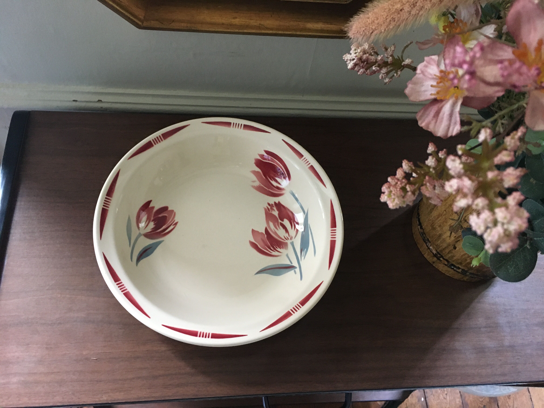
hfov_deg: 61.7
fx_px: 456
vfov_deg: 48.2
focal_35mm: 29
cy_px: 204
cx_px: 272
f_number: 2.2
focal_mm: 4.15
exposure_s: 1/20
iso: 200
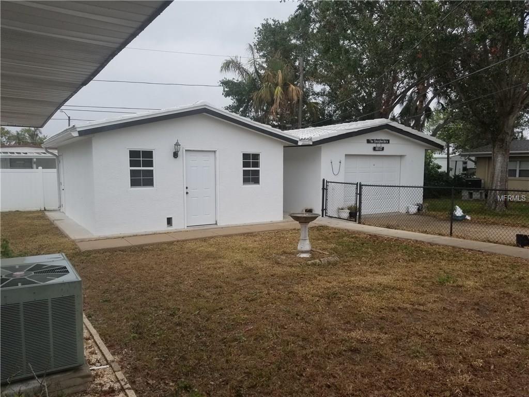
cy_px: 198
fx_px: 397
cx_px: 264
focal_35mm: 26
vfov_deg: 53.1
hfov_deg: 67.3
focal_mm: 4.3
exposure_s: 1/1276
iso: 50
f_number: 1.7
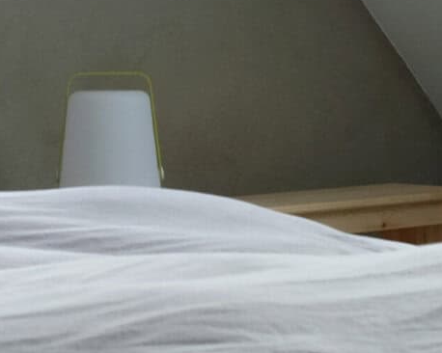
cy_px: -179
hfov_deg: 12.4
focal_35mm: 155
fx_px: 2027
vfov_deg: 9.7
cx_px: 267
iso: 400
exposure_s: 1/42
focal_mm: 18
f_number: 6.4
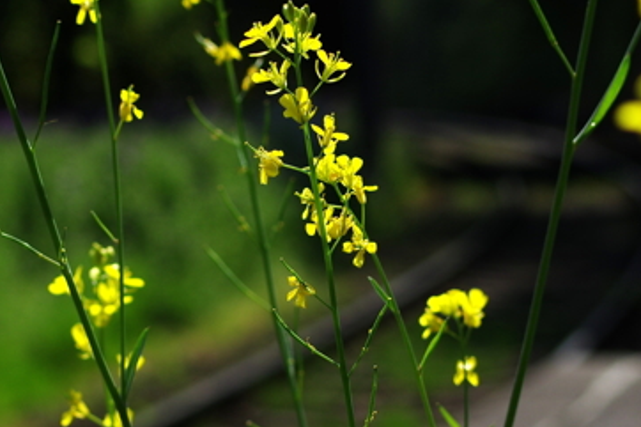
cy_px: 324
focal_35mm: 147
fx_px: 2616
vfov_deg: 9.3
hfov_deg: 14.0
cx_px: 230
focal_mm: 35
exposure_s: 1/1000
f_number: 4
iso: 100
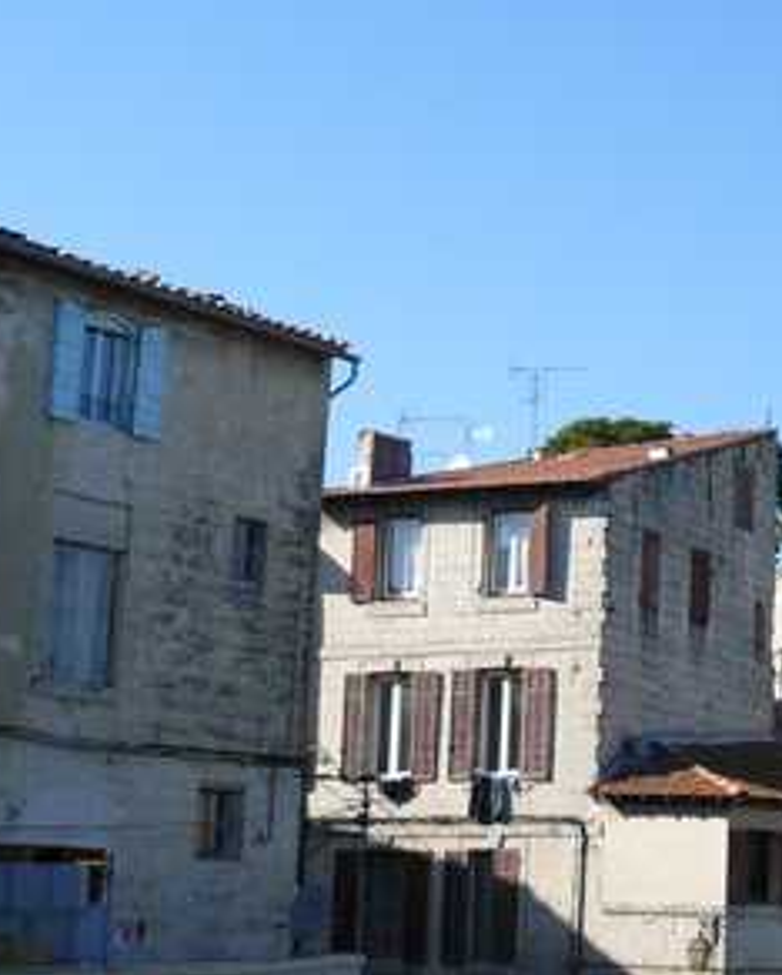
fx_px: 2225
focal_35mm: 77
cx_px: 909
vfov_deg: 24.7
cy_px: 501
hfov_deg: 19.0
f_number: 2.8
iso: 100
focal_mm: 6
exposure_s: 1/1000
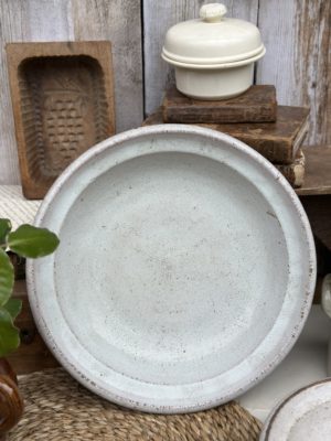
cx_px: 166
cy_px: 220
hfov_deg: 30.3
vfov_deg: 39.7
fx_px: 612
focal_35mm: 48
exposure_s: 1/484
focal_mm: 6.86
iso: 80
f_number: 1.78
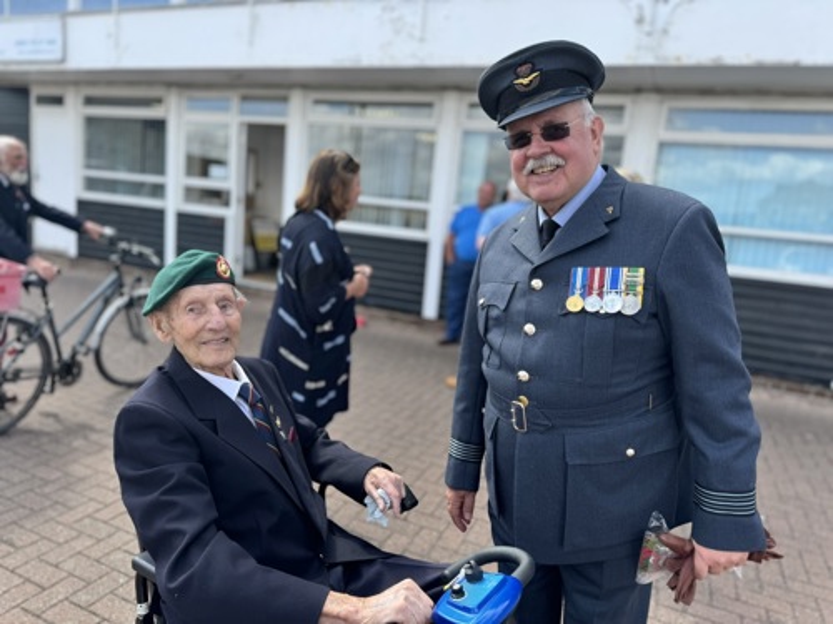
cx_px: 416
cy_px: 312
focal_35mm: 24
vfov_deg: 56.8
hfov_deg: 71.6
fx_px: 578
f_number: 1.78
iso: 80
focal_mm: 6.76
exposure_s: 1/1172
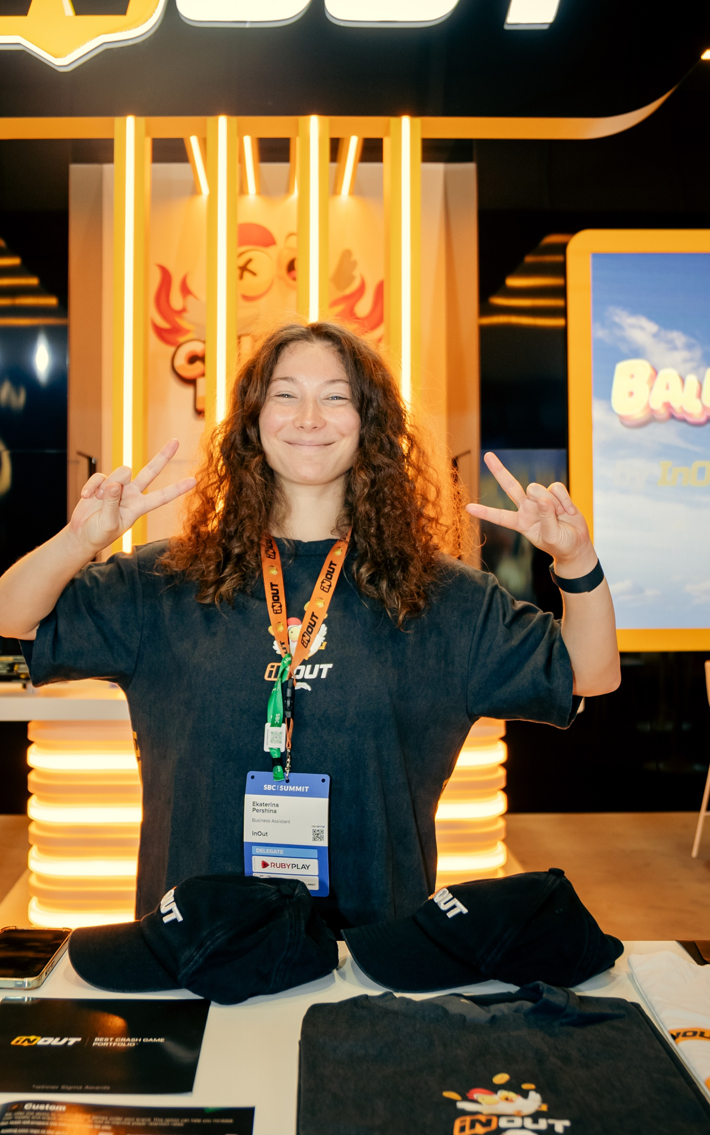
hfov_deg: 35.2
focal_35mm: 36
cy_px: 505
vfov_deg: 53.9
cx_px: 285
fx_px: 1114
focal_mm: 20
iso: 640
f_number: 2.8
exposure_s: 1/100
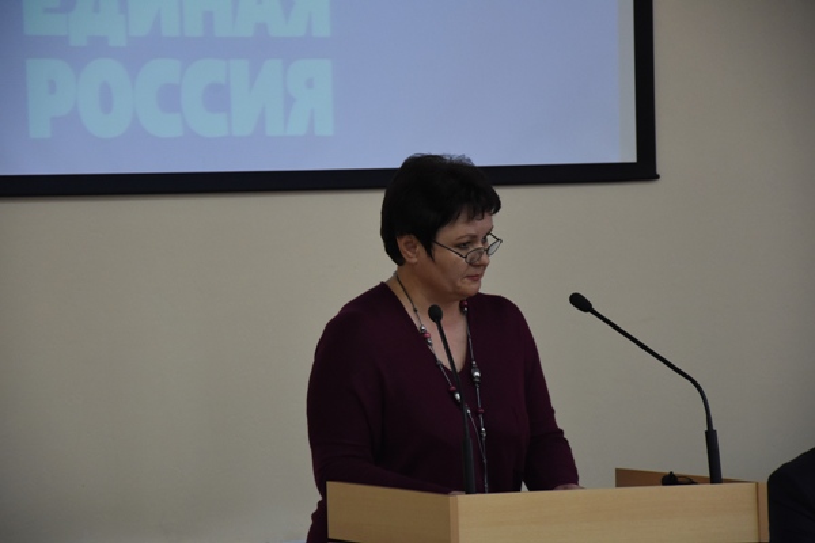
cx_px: 408
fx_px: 3565
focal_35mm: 158
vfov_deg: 8.7
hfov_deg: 13.0
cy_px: 272
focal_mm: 105
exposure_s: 1/100
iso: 1250
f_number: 5.6
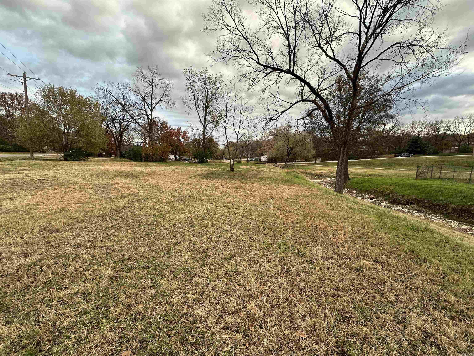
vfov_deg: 85.7
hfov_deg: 102.1
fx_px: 192
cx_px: 237
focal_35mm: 14
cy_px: 178
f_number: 2.2
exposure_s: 1/306
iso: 40
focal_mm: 2.22
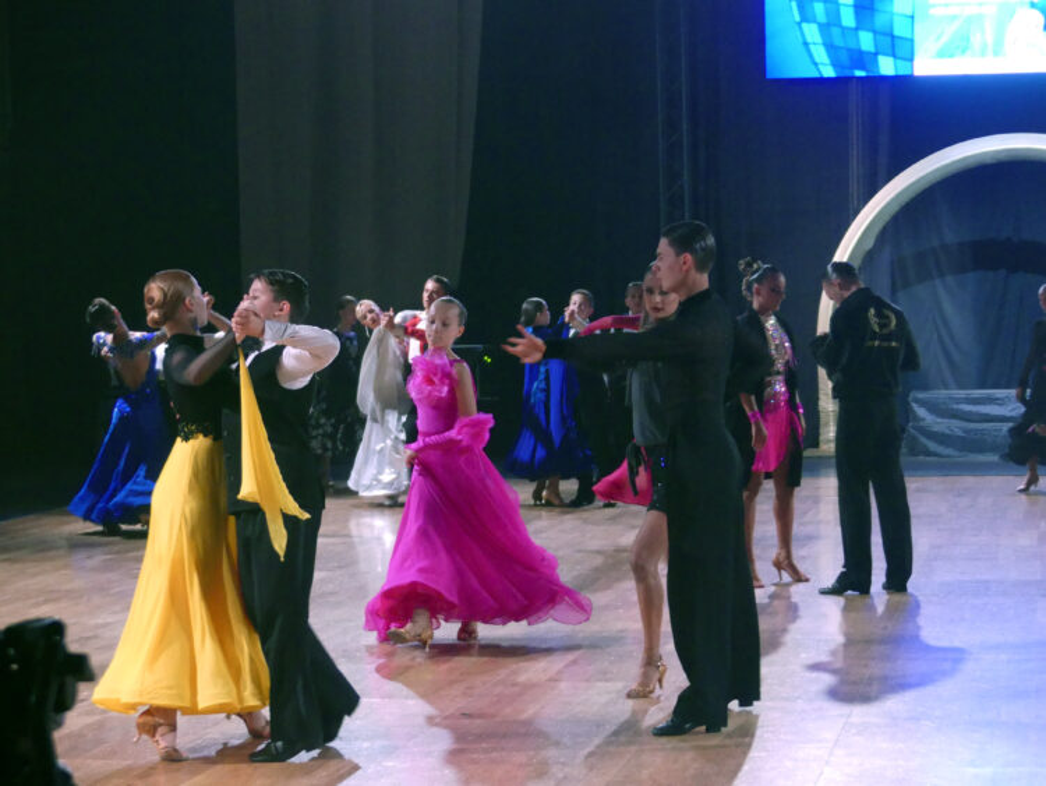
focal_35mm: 102
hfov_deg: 19.3
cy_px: 393
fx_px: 3083
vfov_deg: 14.5
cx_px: 523
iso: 800
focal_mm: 18.3
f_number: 2.8
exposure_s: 1/80
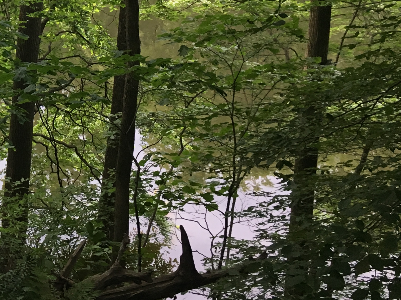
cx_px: -35
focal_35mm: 69
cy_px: -17
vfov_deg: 20.5
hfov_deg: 26.1
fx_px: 799
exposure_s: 1/30
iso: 40
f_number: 2.2
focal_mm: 4.15
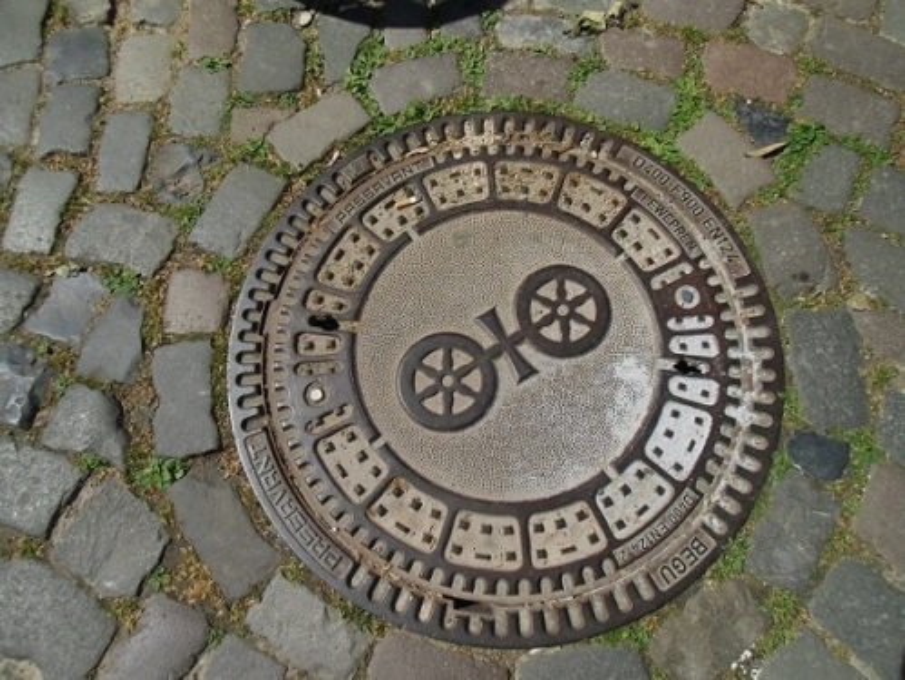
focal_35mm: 24
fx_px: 628
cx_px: 452
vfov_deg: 56.9
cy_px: 340
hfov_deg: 71.6
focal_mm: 4.24
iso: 64
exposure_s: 1/1000
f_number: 3
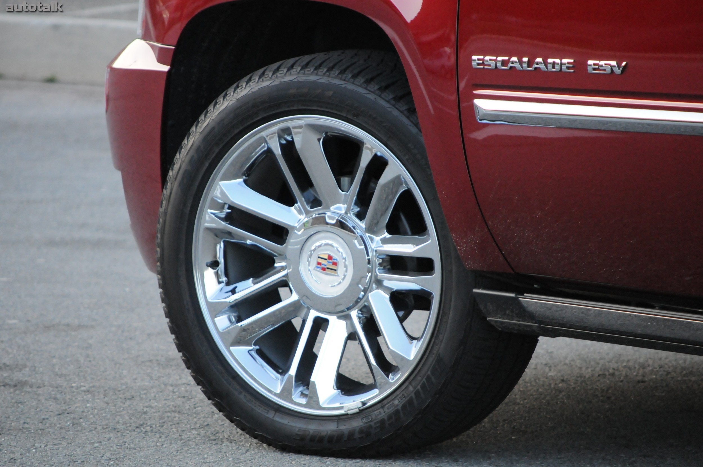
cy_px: 234
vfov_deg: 5.2
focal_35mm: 262
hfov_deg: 7.9
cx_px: 352
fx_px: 5120
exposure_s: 1/400
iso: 2000
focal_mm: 175
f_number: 5.3
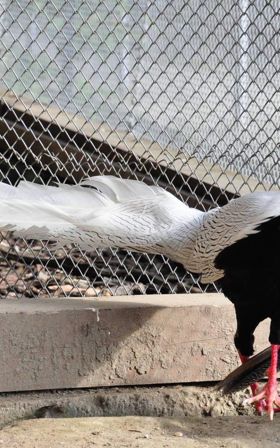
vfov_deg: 9.3
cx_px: 257
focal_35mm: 226
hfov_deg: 5.8
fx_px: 2761
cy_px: 224
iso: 3200
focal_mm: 98
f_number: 9
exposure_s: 1/1250
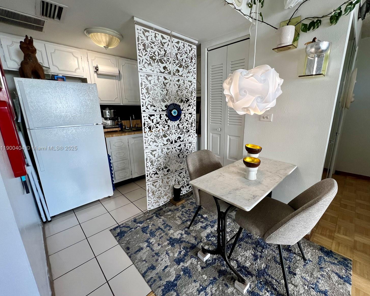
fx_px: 153
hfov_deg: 100.5
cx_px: 200
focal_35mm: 14
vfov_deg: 88.0
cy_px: 149
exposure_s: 1/120
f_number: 1.8
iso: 80
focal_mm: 1.57
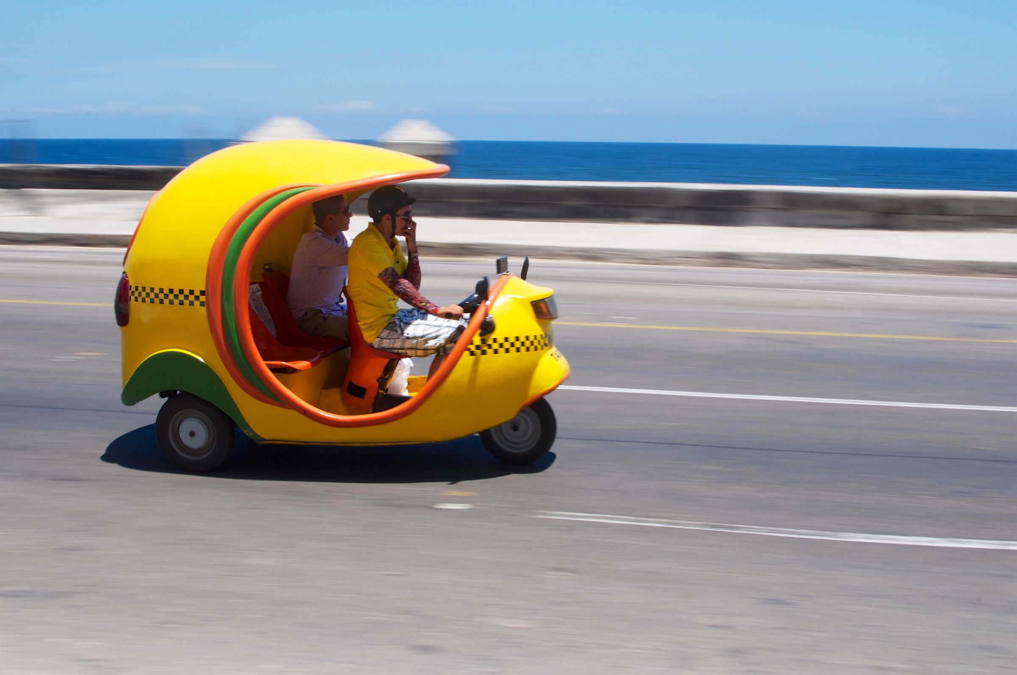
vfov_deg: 25.7
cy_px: 338
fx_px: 1481
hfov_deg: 37.9
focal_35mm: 52
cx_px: 508
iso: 200
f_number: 22
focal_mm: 35
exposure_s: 1/60
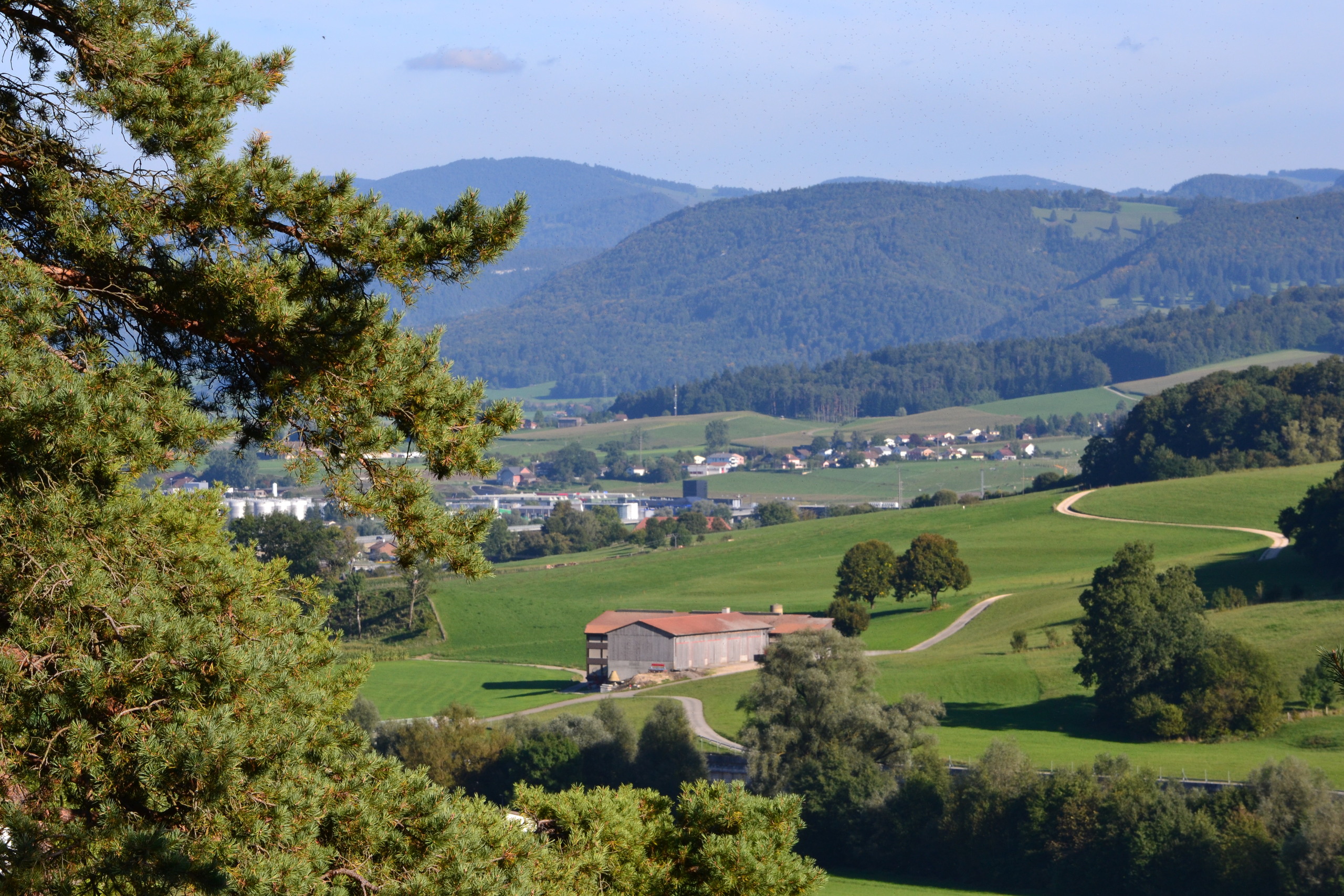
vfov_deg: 9.3
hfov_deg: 14.0
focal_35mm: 147
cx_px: 672
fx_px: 5488
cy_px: 448
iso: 400
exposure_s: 1/320
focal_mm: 98
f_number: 10
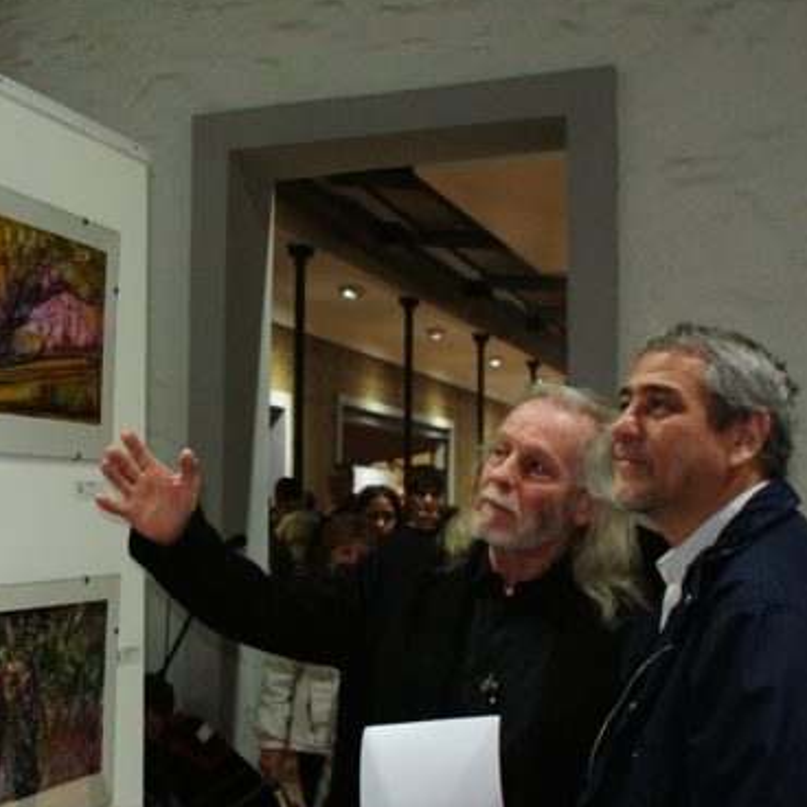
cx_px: 191
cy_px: 478
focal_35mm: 48
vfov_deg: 35.3
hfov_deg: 34.5
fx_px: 1266
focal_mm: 10
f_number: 2.8
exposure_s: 1/60
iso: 560
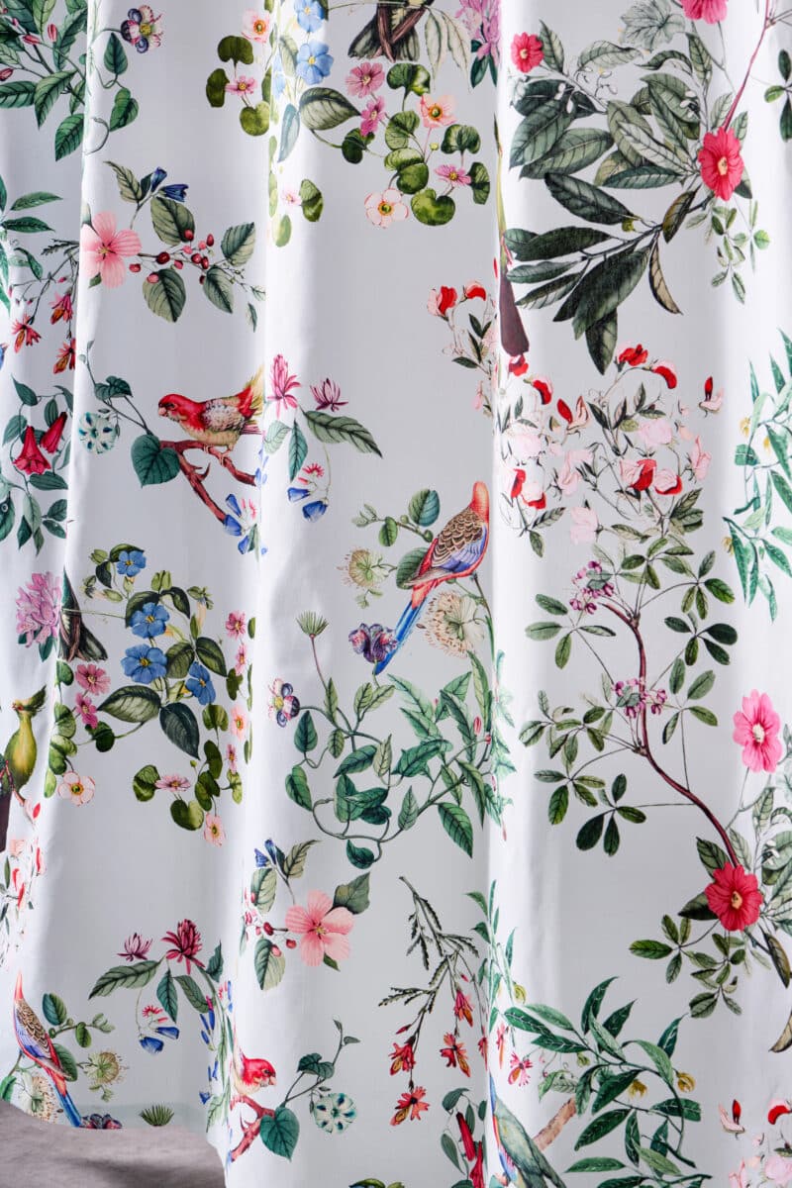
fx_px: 3465
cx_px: 396
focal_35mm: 105
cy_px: 594
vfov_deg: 19.5
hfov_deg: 13.0
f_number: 11
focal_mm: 105
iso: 100
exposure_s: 1/160
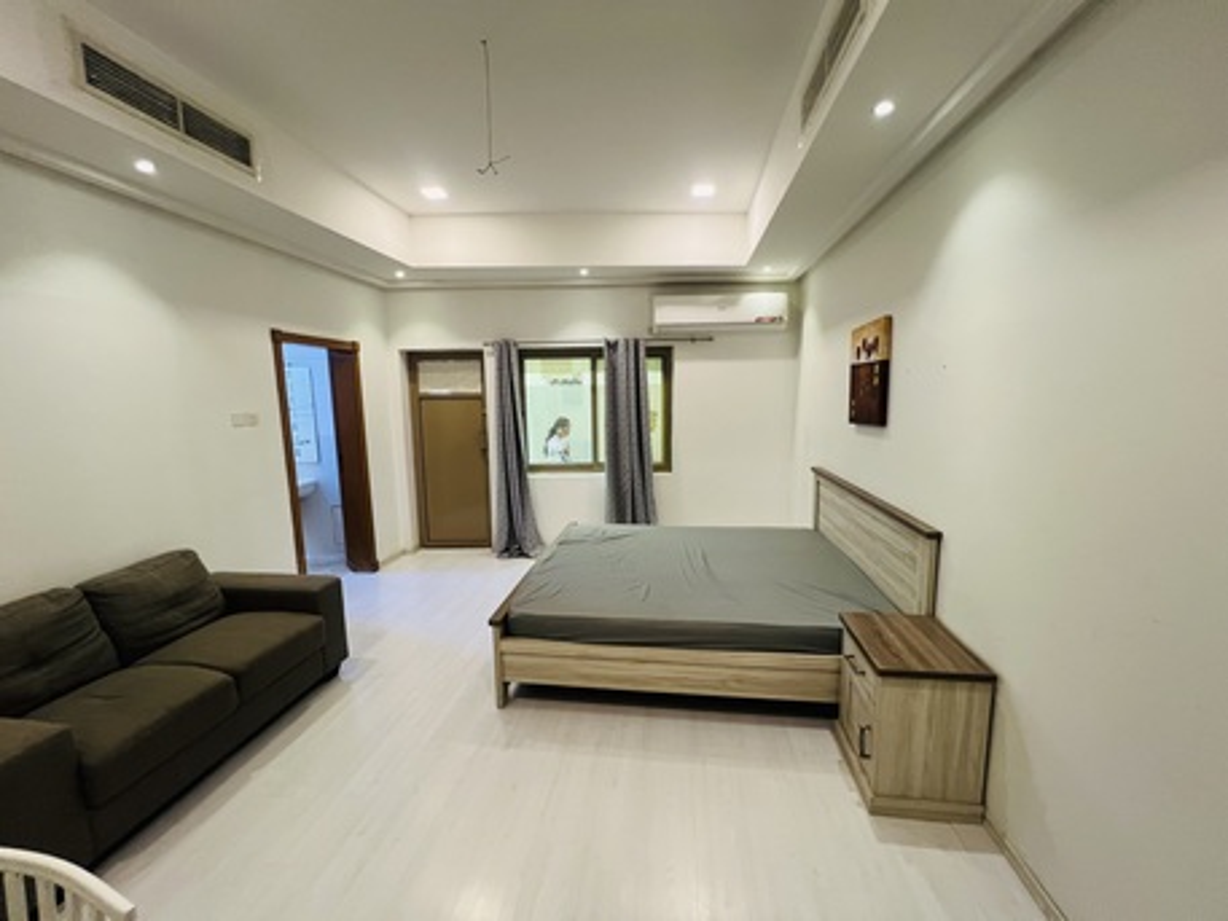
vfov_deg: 89.9
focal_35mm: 13
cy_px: 460
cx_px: 614
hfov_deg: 106.2
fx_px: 461
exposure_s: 1/50
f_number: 1.8
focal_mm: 1.57
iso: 160
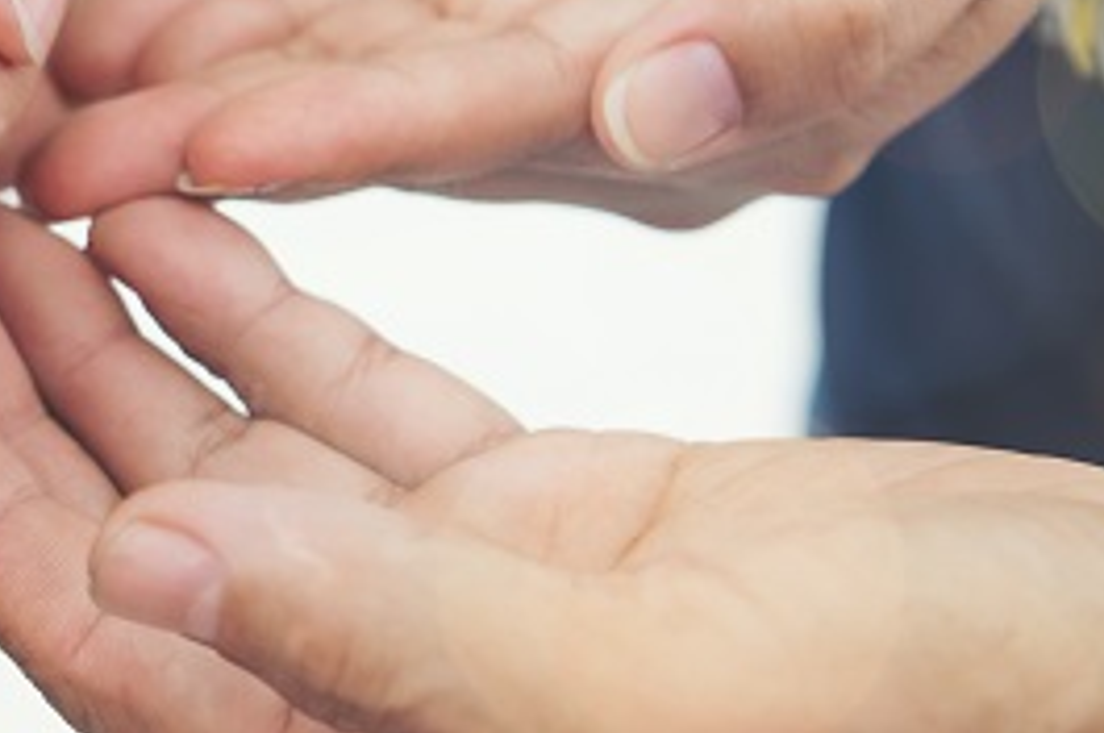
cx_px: -396
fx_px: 4625
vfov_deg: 9.1
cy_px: 314
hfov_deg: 13.1
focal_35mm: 151
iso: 400
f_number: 3.5
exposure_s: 1/125
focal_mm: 50
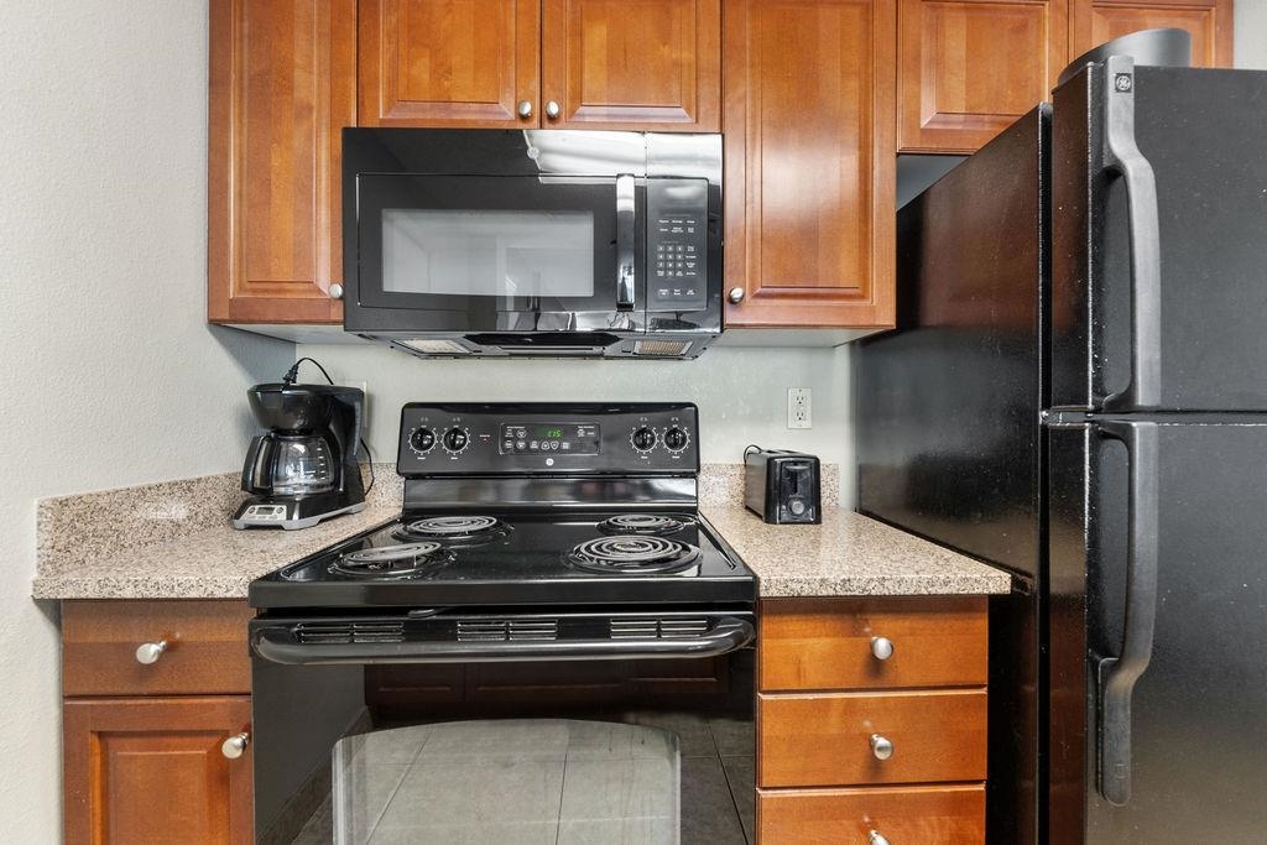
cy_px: 422
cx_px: 634
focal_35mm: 15
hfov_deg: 100.4
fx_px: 528
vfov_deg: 77.3
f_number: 7.1
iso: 500
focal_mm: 10
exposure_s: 1/4
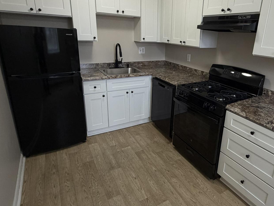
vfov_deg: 58.7
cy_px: 90
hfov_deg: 72.8
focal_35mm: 23
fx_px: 182
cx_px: 170
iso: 160
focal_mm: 2.22
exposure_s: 1/120
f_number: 2.2
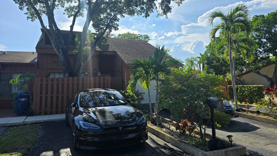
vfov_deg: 44.2
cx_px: 140
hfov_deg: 71.9
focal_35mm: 26
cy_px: 64
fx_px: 191
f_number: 1.7
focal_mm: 6.3
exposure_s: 1/1186
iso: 12
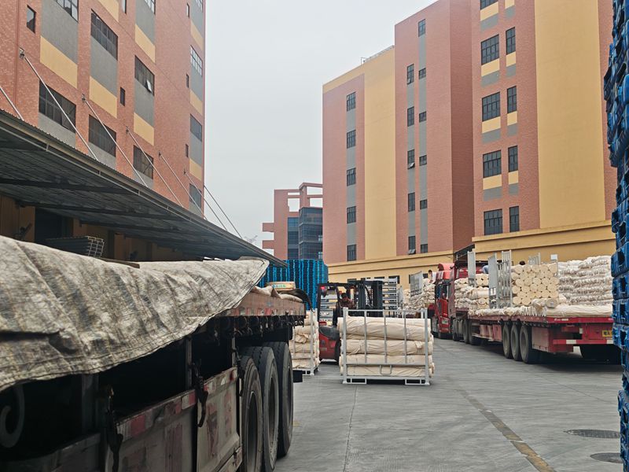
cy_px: 236
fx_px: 836
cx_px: 314
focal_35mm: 46
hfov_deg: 41.2
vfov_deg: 31.5
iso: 50
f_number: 1.62
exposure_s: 1/720
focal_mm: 6.55
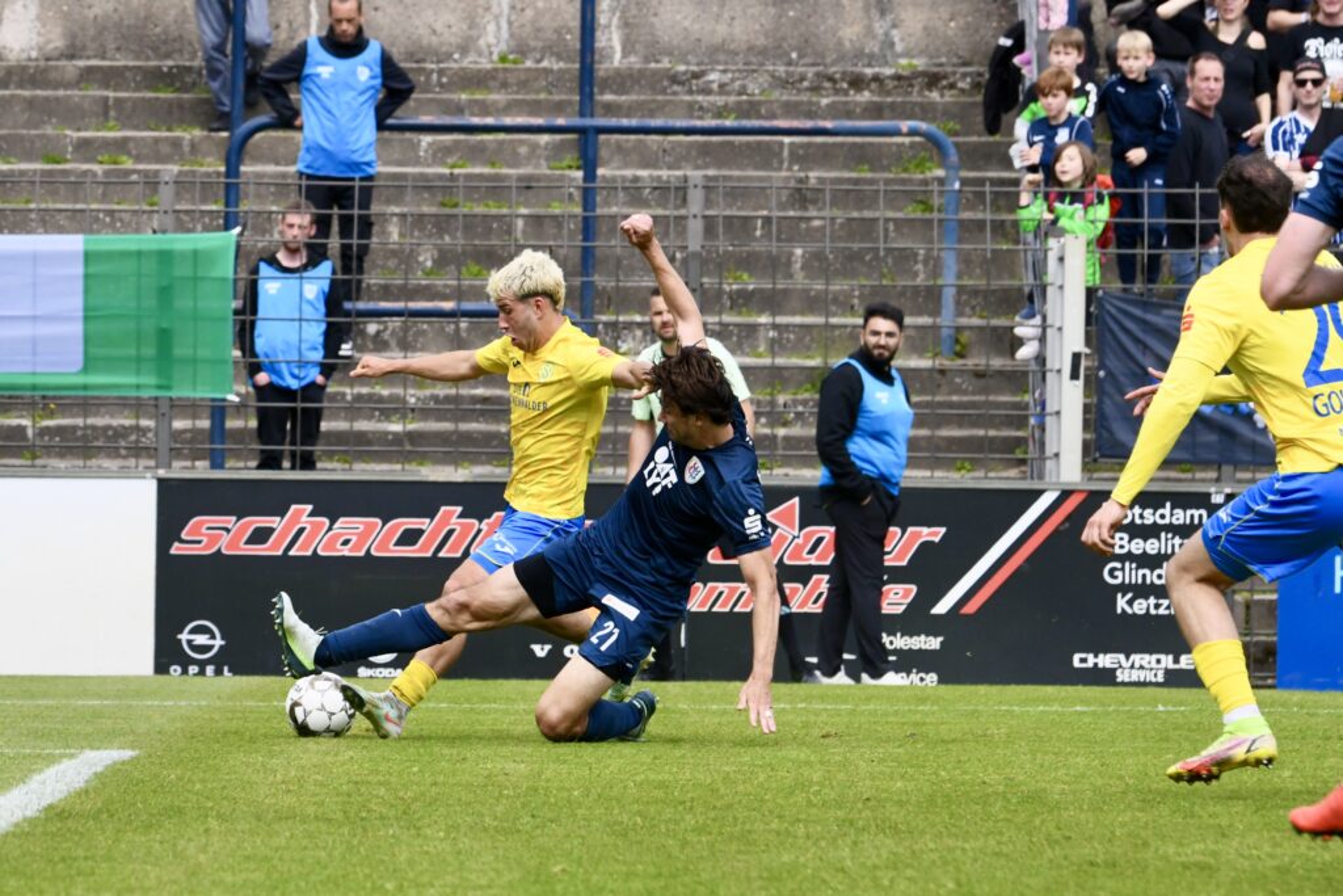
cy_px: 448
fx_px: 8581
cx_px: 672
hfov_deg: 8.9
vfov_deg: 6.0
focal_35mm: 230
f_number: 9
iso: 1250
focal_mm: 230
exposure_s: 1/1600
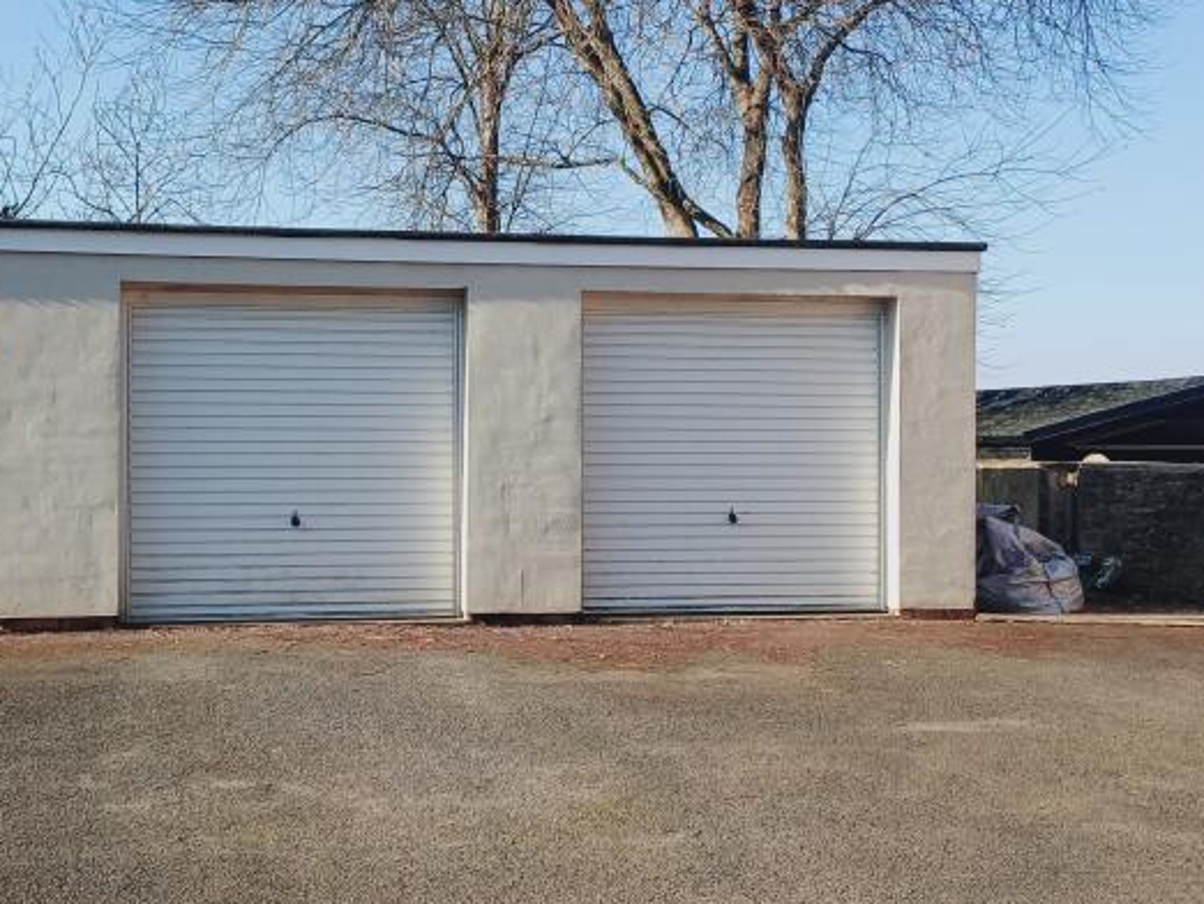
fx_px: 1705
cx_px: 501
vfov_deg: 29.7
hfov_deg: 38.8
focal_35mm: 49
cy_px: 404
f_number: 1.8
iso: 50
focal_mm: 4.65
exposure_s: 1/766
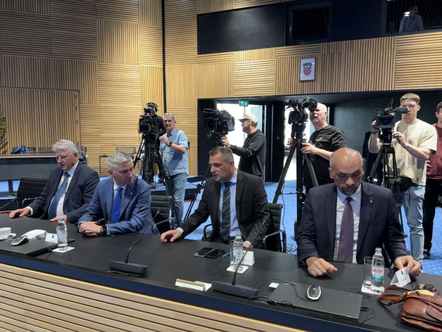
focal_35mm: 25
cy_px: 170
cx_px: 228
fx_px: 319
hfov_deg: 69.4
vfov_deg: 54.9
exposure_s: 1/55
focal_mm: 6.86
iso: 200
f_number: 1.78
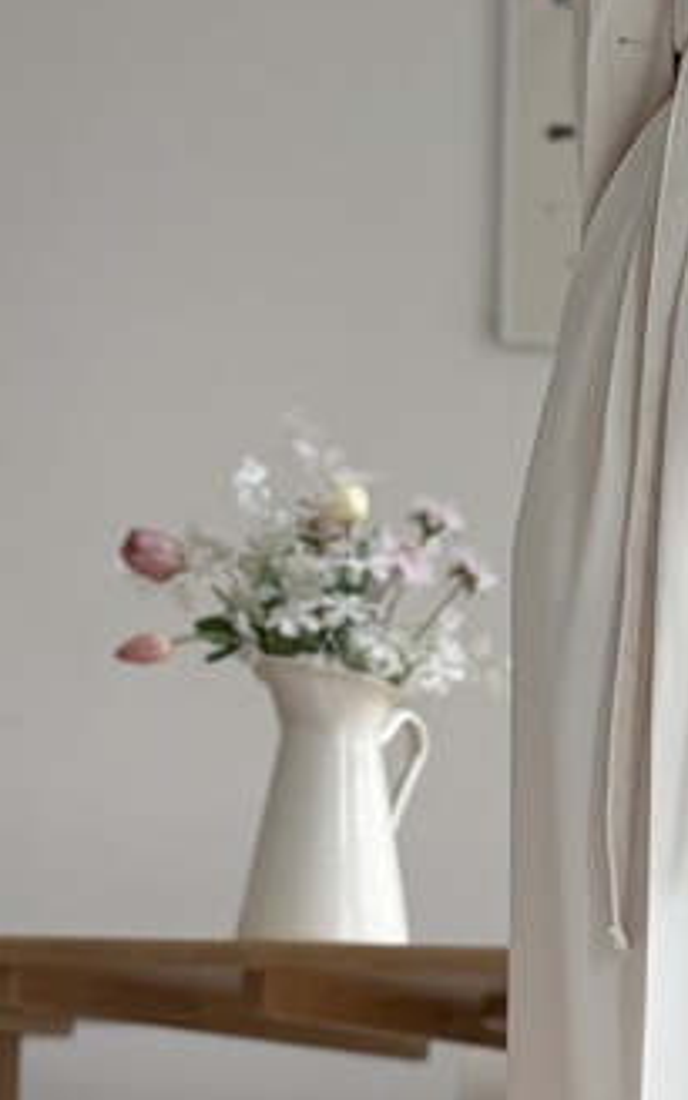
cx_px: 1094
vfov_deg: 24.3
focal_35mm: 84
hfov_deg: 14.3
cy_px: 855
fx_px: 2520
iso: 32
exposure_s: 1/132
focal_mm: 5.96
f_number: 1.6
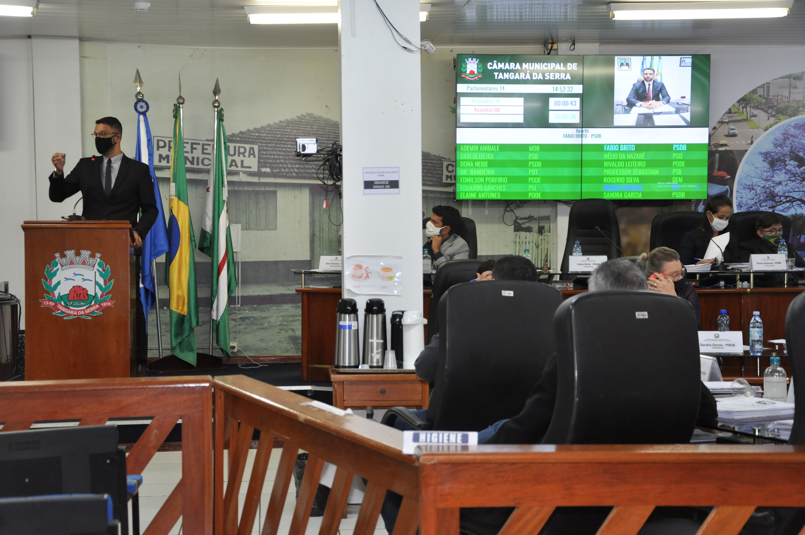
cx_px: 402
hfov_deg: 31.9
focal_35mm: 63
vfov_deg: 21.5
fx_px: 1407
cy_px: 268
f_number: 4.8
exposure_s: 1/60
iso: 800
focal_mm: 42
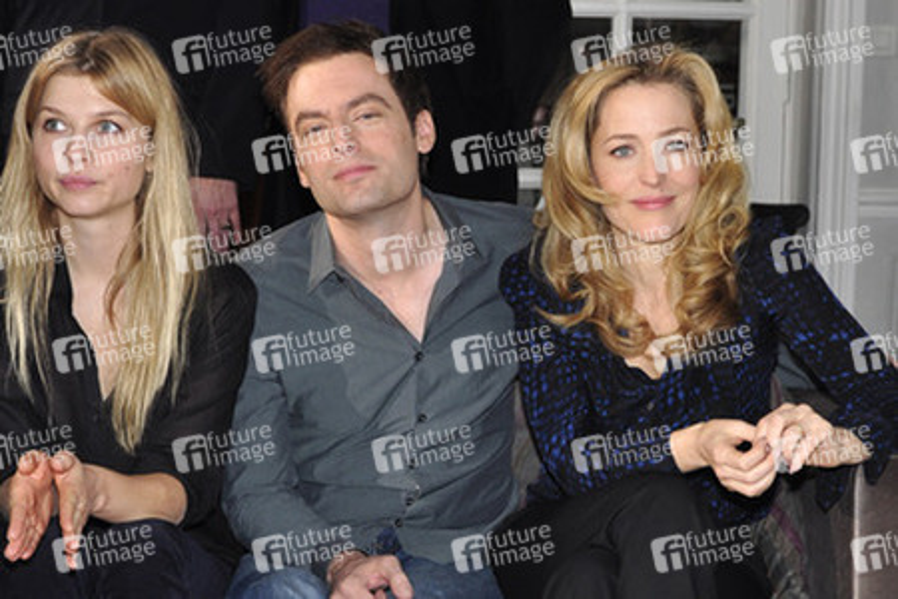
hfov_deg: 37.9
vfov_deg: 25.8
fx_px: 1309
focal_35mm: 52
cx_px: 449
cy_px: 300
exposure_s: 1/160
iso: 320
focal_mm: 35
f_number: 4.5
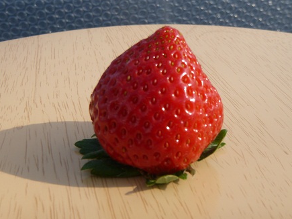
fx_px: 455
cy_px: 111
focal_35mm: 54
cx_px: 154
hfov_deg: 35.5
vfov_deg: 27.0
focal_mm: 8.4
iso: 100
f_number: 4.8
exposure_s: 1/320
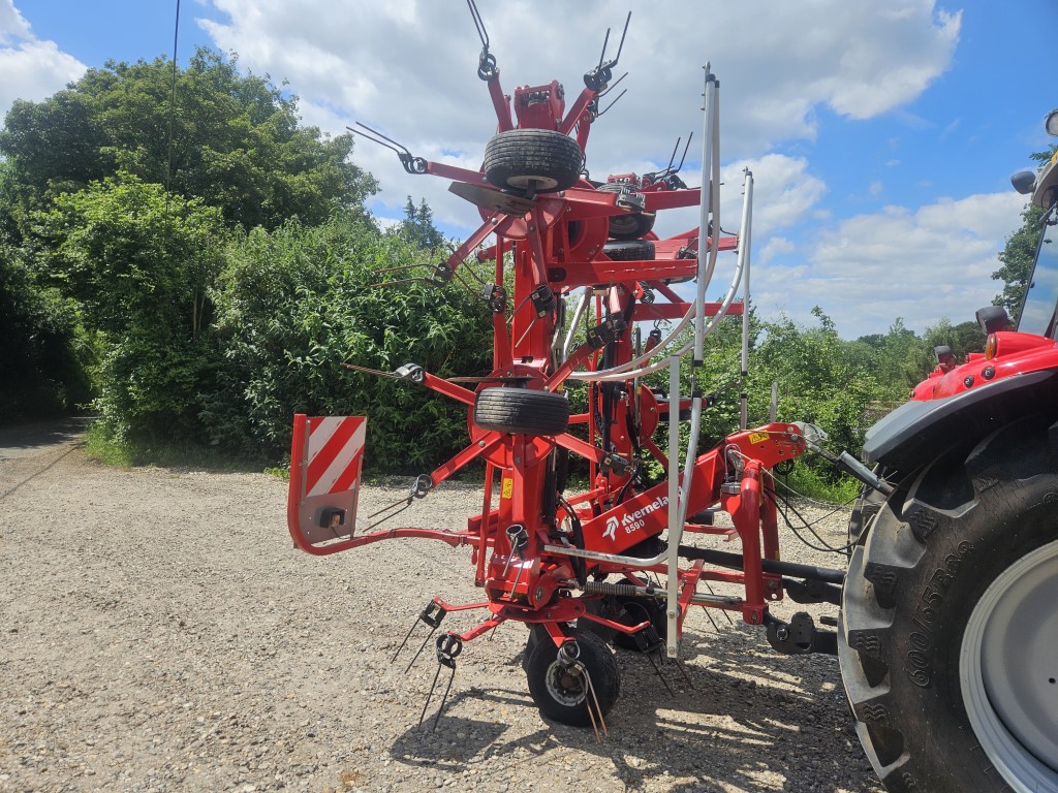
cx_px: 529
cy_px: 396
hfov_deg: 73.9
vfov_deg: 58.9
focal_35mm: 23
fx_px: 703
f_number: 1.8
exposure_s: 1/1849
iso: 25
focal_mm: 5.4
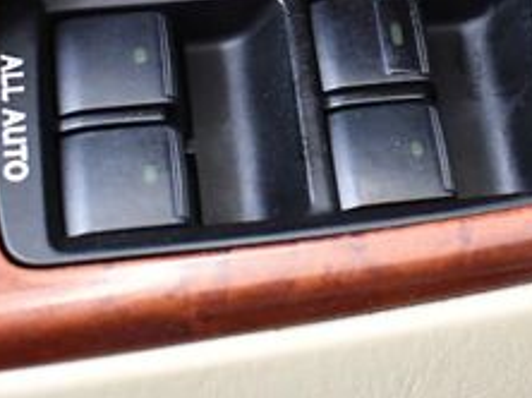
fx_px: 1535
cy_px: -25
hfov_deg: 19.4
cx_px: 448
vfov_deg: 14.5
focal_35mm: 100
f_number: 3.5
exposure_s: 1/60
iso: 3200
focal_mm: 18
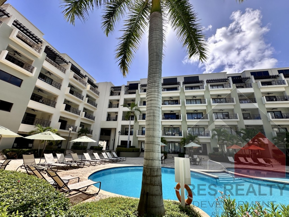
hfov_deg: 102.1
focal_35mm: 14
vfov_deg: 85.7
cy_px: 108
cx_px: 144
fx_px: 117
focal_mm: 2.22
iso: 40
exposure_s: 1/1182
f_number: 2.2
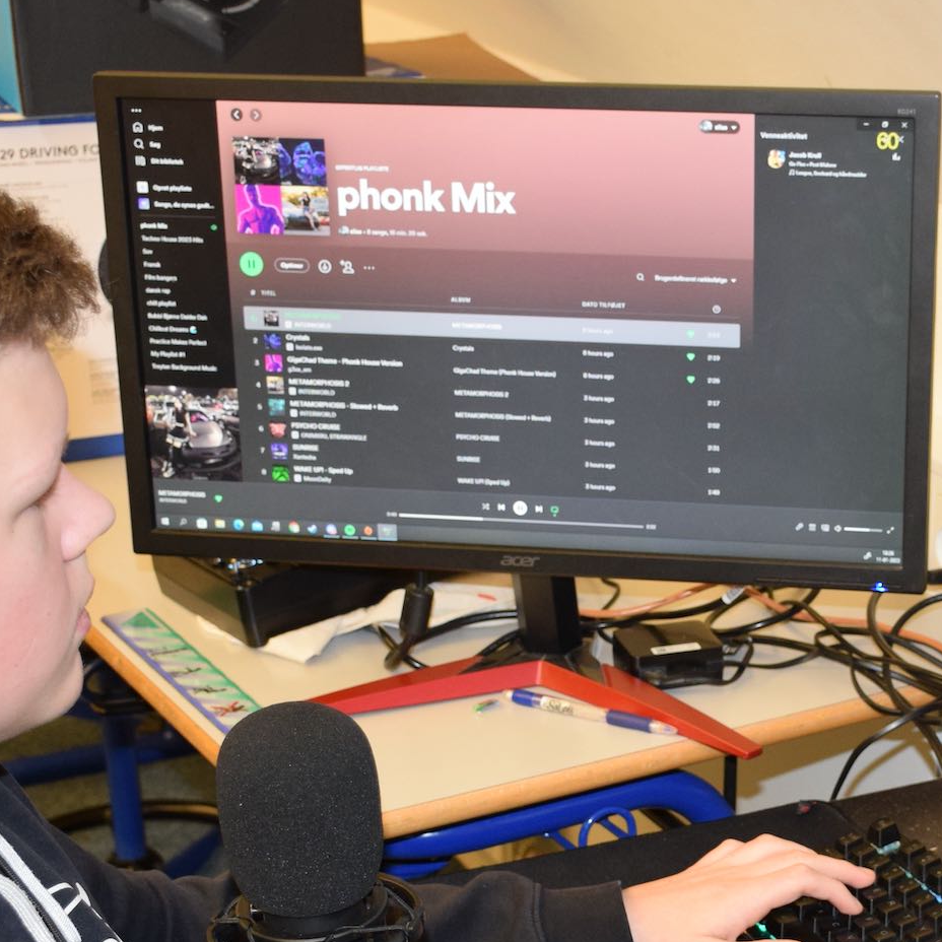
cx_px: 780
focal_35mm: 82
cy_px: 755
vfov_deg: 20.8
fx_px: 2530
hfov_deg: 20.8
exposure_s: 1/60
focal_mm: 23
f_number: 4
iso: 800
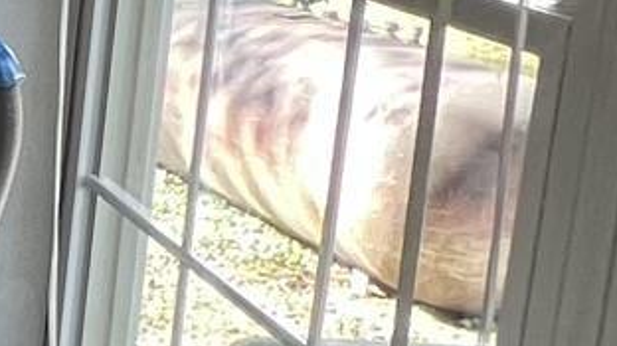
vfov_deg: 12.8
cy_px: -34
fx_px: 1520
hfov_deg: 12.2
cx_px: -1147
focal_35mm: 93
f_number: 1.8
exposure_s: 1/60
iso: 125
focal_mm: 1.57
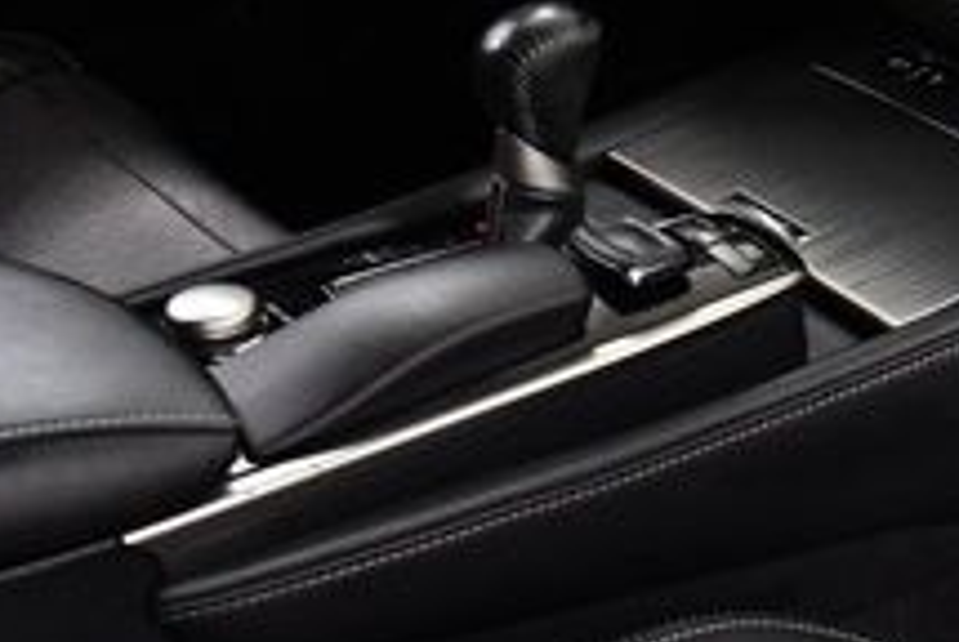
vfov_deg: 12.3
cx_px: 1160
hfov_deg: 18.1
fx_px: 2854
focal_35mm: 107
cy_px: -265
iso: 2000
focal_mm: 18
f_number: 3.5
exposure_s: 1/125
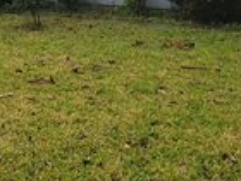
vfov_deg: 15.0
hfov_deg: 19.8
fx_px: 647
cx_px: -48
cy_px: -66
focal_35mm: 93
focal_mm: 5.4
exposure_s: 1/119
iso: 64
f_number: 1.8
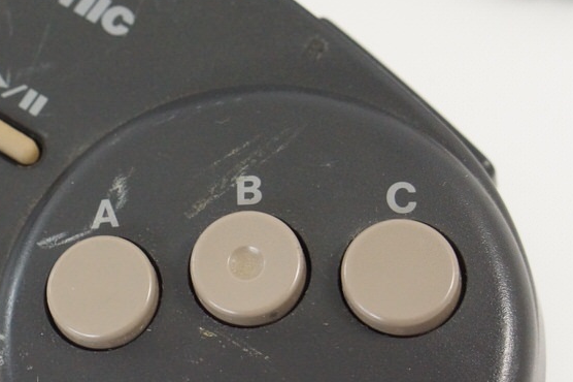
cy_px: 266
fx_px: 2577
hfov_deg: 12.5
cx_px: 9
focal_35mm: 162
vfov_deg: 8.5
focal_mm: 50
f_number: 6.3
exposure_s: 1/80
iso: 1600
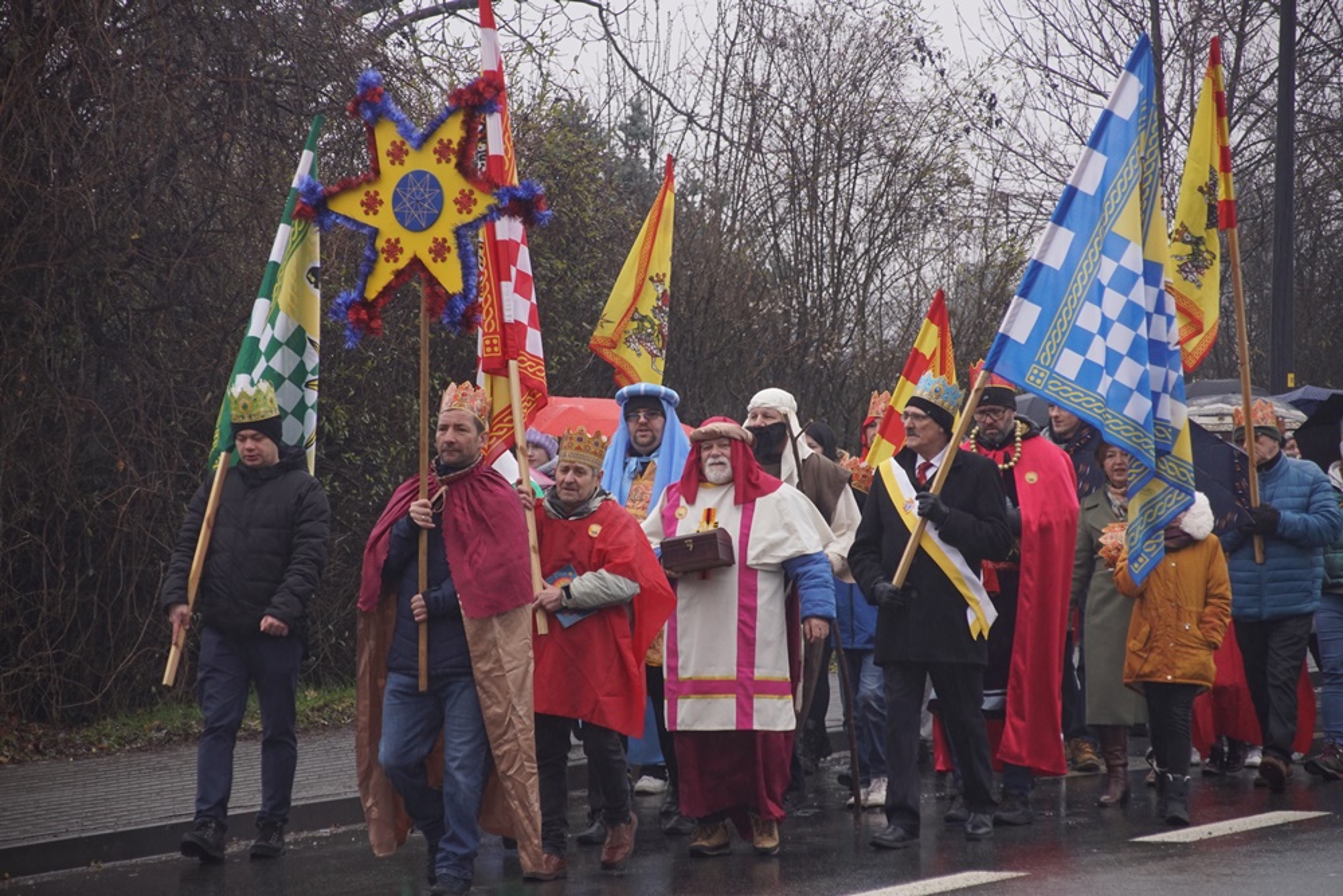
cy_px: 448
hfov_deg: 12.5
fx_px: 6156
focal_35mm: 165
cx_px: 672
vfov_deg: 8.3
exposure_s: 1/200
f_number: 5.6
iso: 320
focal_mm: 110
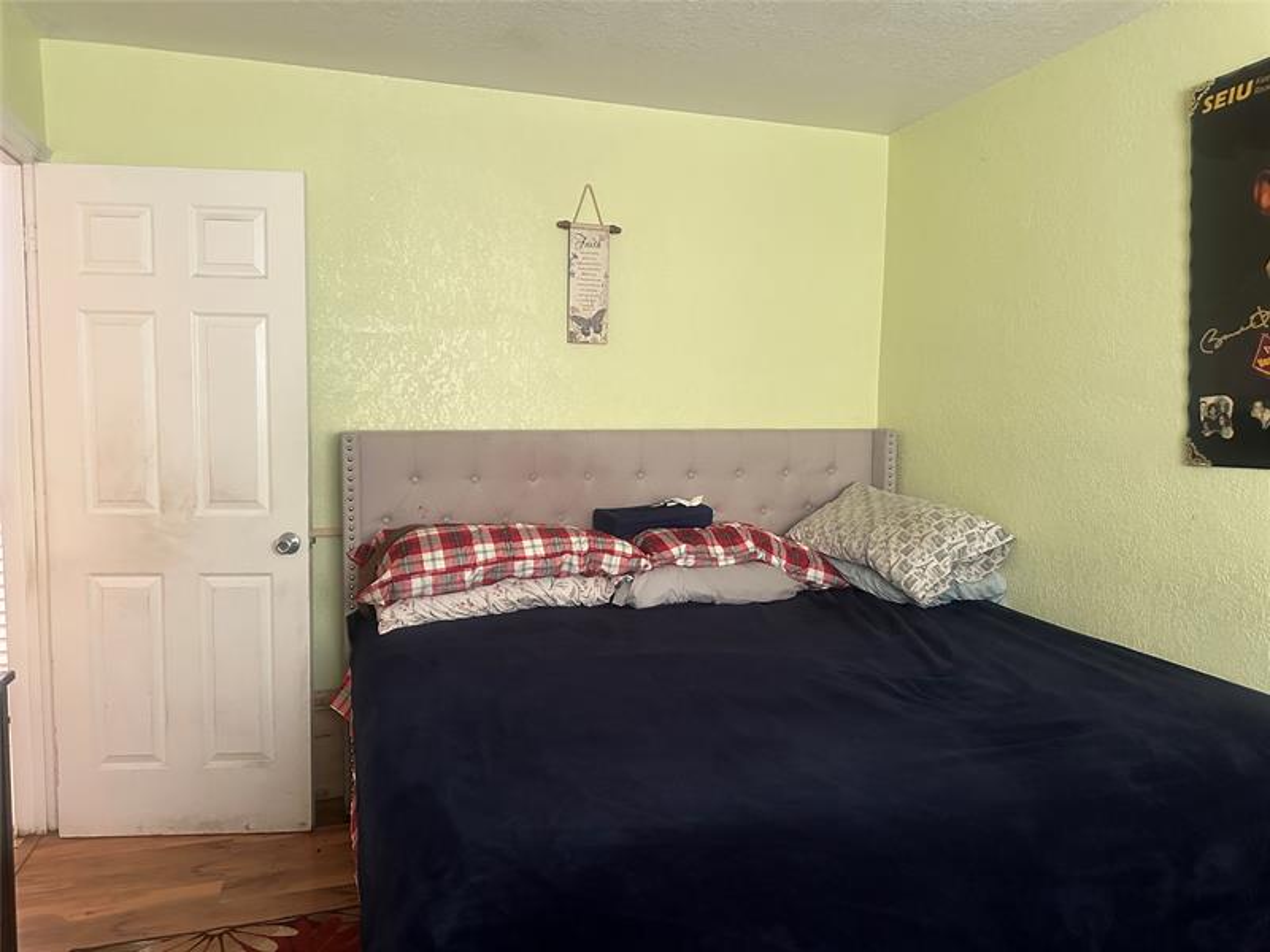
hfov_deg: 71.6
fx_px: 881
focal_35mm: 24
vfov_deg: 56.8
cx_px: 635
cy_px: 476
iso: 640
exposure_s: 1/60
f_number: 1.78
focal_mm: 6.86
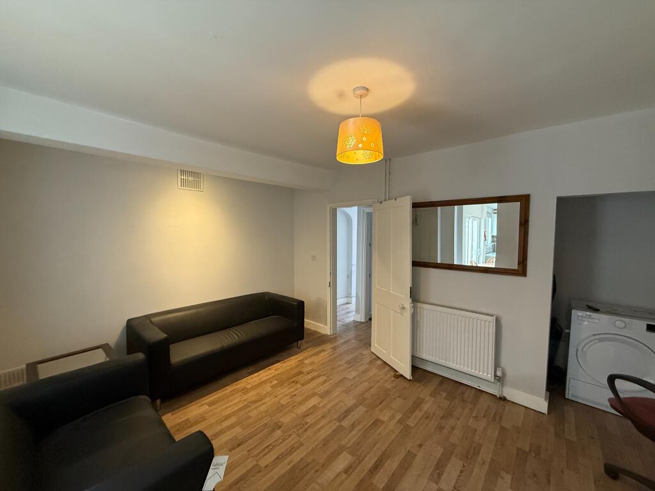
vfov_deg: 85.7
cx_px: 328
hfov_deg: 102.1
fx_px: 265
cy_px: 246
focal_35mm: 14
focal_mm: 2.22
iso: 500
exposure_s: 1/100
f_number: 2.2
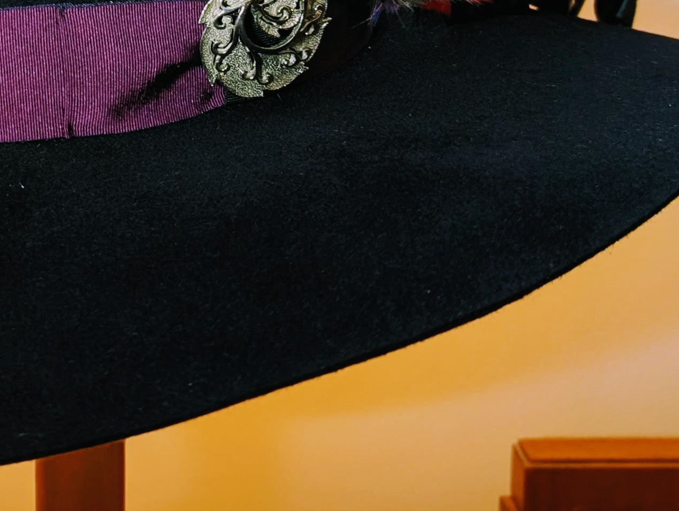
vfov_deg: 24.5
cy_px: 43
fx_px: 1140
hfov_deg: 31.7
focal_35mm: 58
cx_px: 80
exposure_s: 1/23.8
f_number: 1.68
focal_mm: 6.9
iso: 52
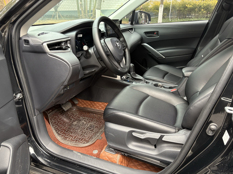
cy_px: 87
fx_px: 175
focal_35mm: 26
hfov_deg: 67.3
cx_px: 116
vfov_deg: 53.1
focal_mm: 5.96
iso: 125
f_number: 1.6
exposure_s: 1/82
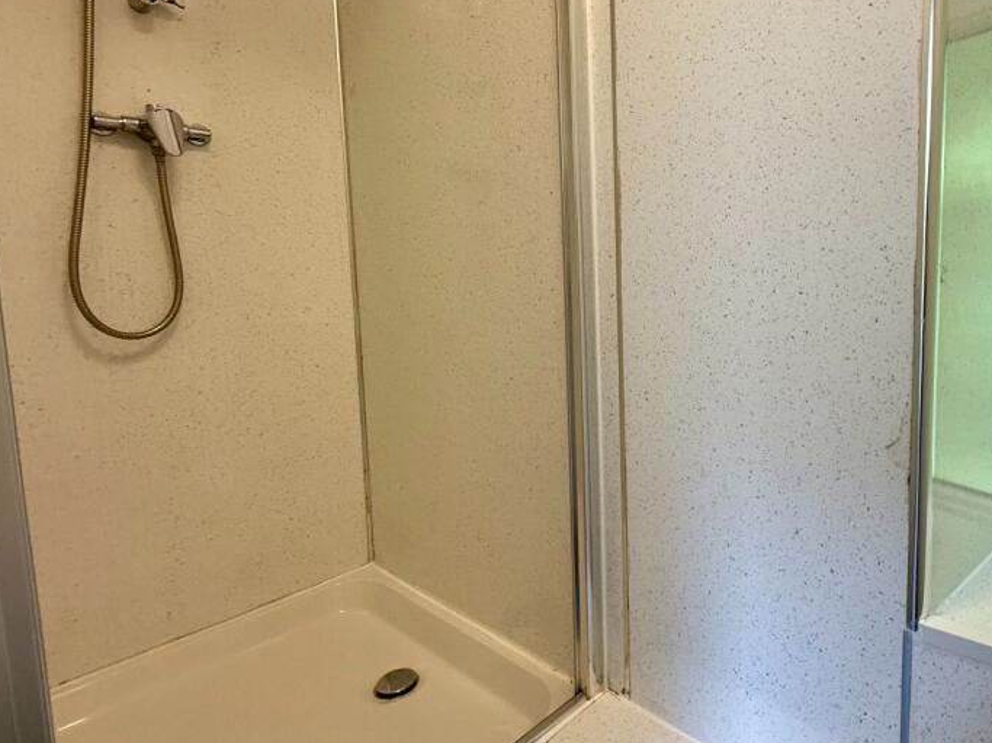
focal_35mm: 21
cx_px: 688
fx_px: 602
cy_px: 331
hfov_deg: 75.6
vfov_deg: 63.3
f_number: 2.2
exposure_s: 1/100
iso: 250
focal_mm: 2.22
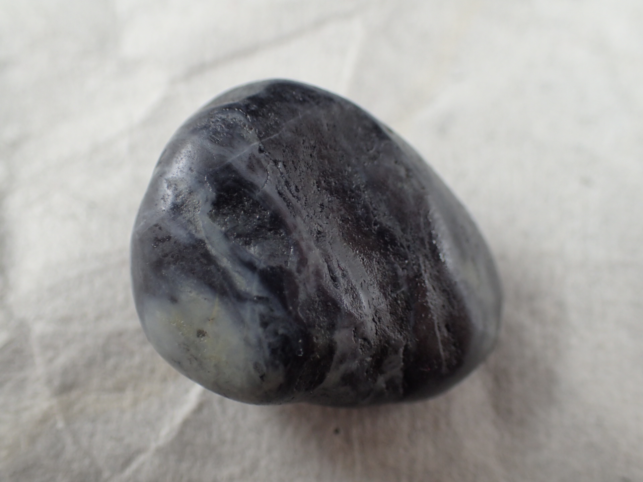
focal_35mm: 40
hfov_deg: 46.8
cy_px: 241
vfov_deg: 36.0
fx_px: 743
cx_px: 322
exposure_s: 1/160
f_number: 2.8
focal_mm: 7.34
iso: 125
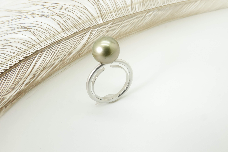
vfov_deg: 37.9
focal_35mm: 35
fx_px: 222
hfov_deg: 54.4
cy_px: 76
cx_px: 114
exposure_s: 1/40
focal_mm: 12.96
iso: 640
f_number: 16
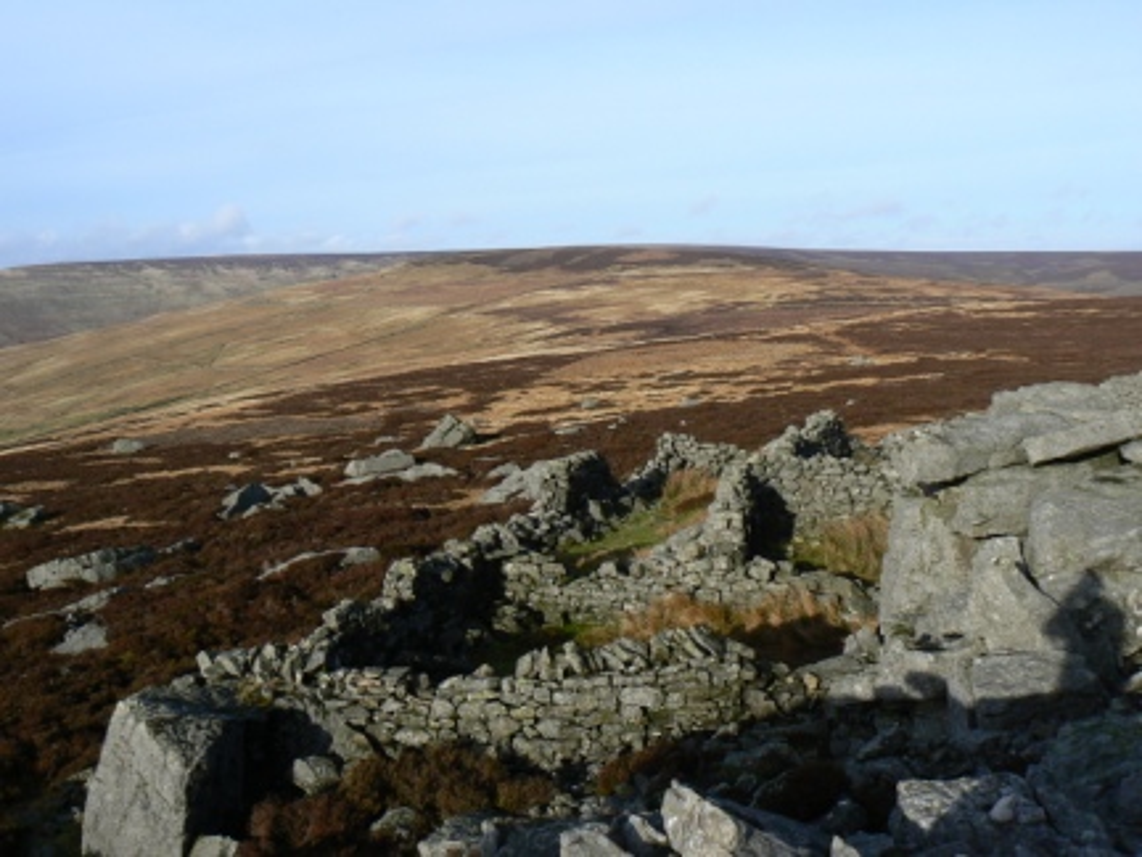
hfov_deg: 51.4
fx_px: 1188
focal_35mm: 36
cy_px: 428
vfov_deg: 39.7
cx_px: 571
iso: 80
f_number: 5.6
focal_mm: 6
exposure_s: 1/400
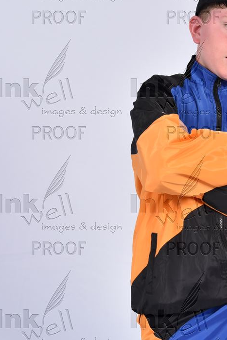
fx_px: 1011
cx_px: 234
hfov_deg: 12.6
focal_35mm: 107
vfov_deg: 19.1
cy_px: 168
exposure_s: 1/160
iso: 250
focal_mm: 50
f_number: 7.1
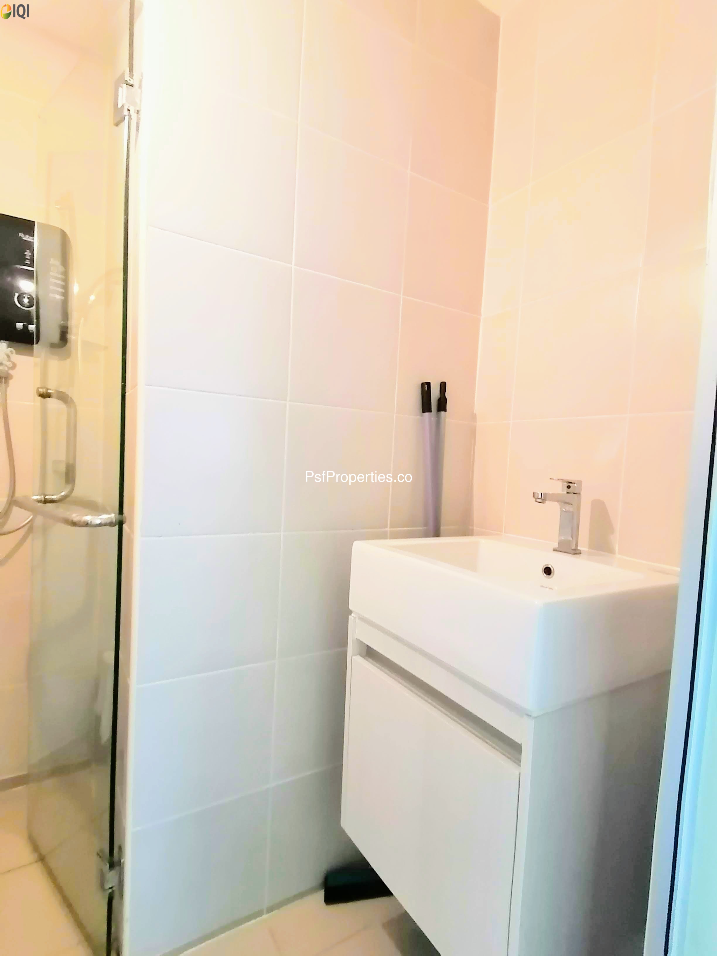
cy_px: 478
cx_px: 358
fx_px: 469
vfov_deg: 91.0
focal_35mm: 17
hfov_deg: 74.7
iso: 400
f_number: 2.4
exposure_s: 1/25
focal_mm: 1.78
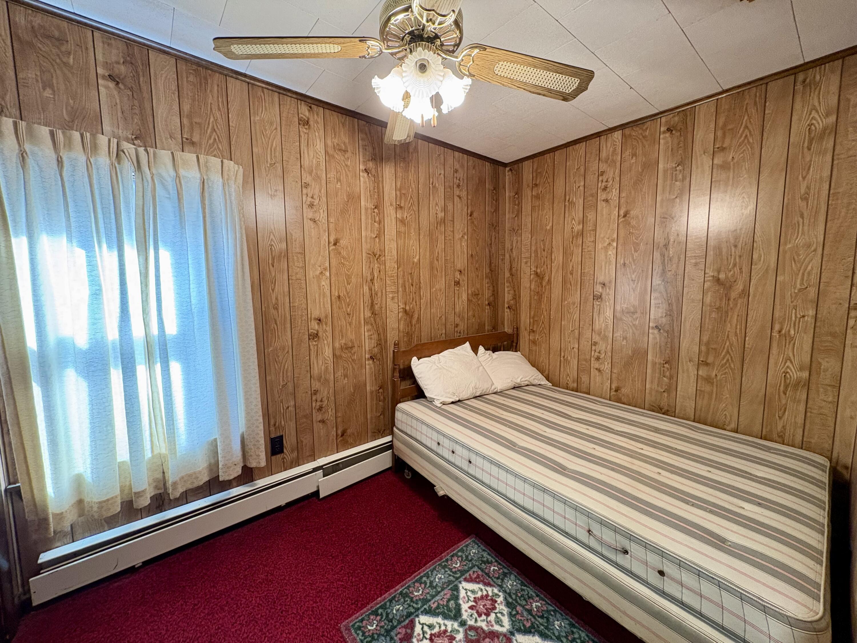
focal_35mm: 14
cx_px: 428
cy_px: 322
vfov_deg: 85.7
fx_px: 347
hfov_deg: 102.1
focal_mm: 2.22
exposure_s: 1/60
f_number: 2.2
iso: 250
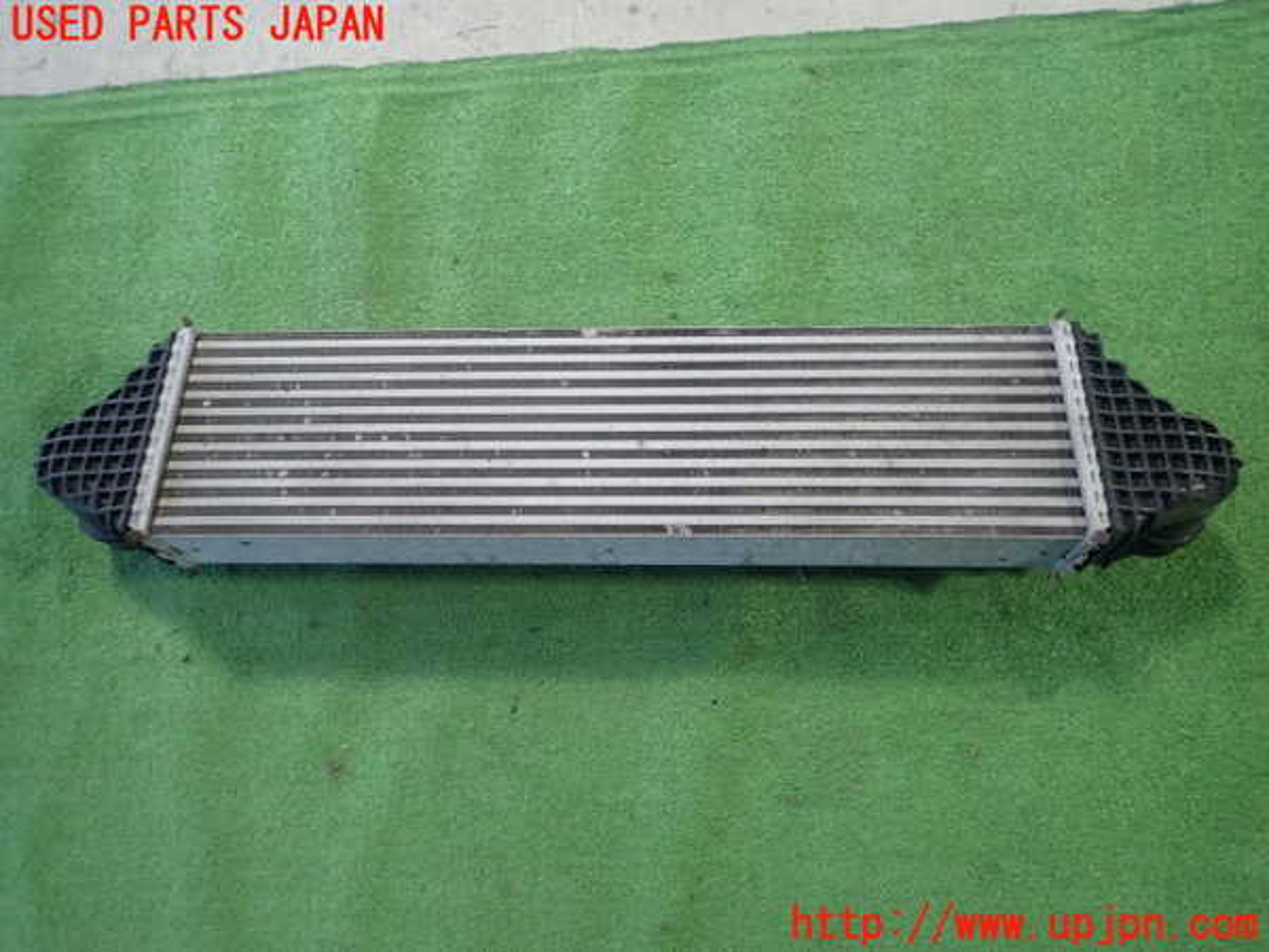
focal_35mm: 25
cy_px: 476
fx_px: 916
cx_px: 634
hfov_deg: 69.4
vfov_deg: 54.9
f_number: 2
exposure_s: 1/50
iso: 200
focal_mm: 4.5
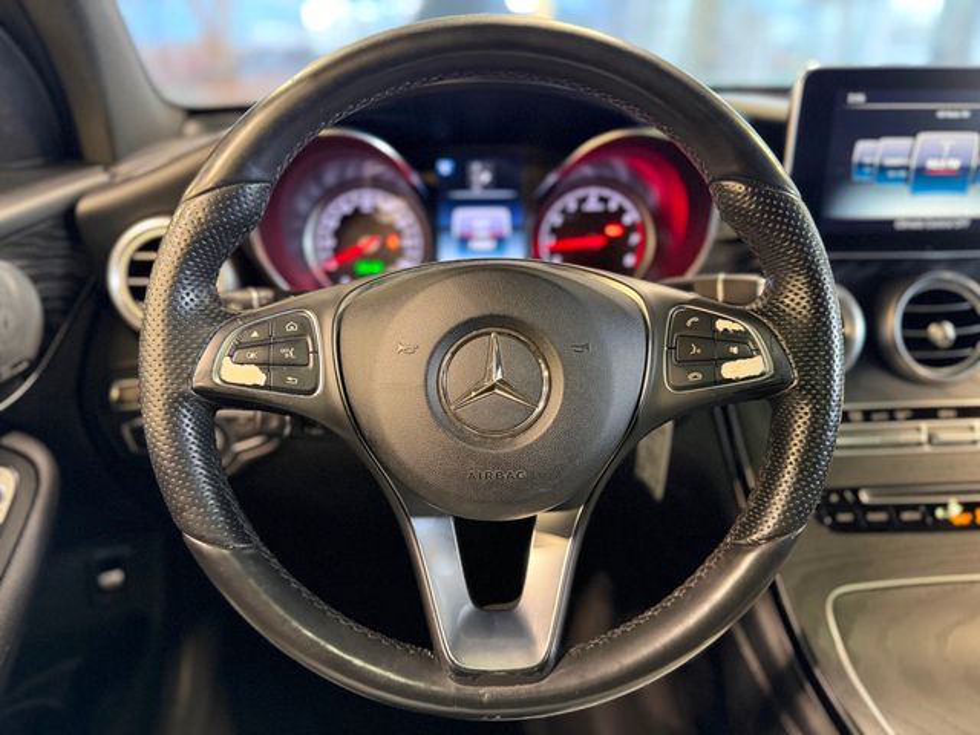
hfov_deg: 71.6
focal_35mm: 24
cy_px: 368
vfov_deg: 56.8
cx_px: 490
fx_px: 679
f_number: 1.78
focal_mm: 6.76
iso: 800
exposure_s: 1/53
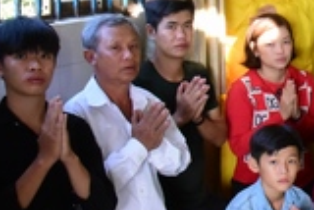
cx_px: 518
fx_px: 1065
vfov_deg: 11.2
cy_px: 37
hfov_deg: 15.1
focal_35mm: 122
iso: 9000
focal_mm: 30
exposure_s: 1/100
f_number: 13
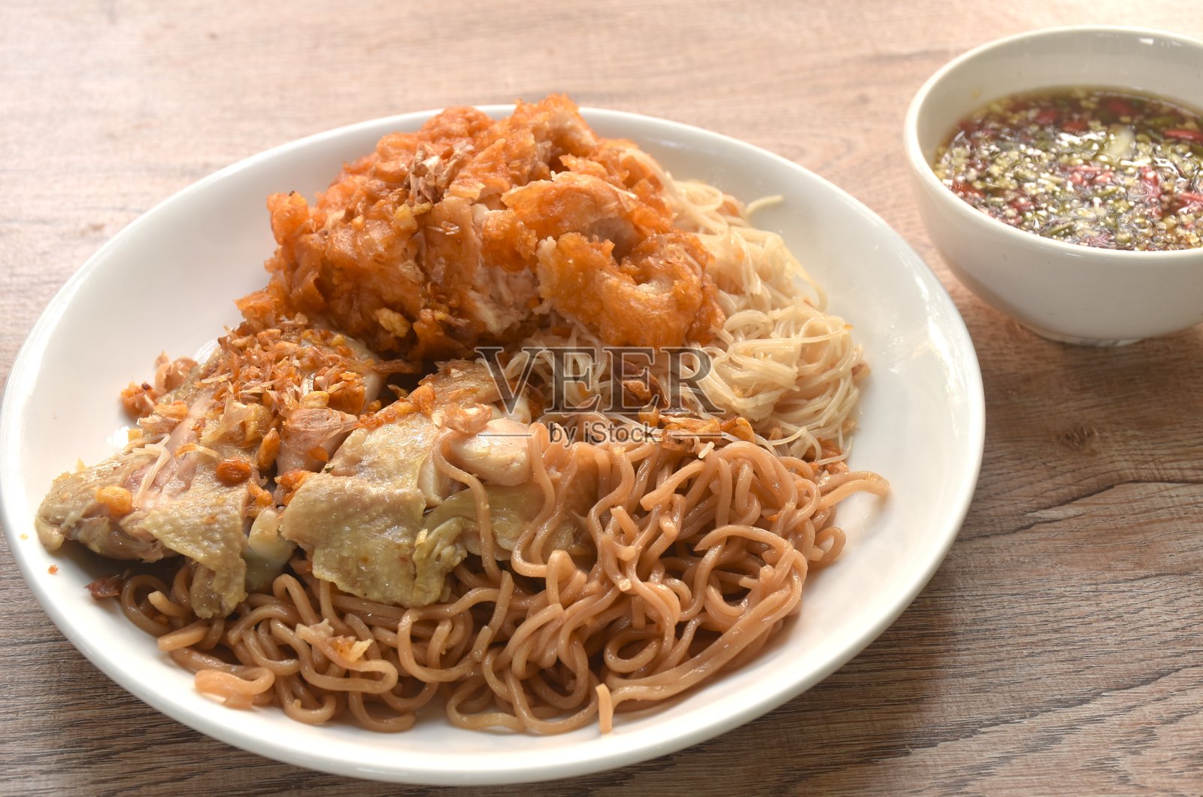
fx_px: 2101
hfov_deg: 32.0
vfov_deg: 21.5
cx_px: 602
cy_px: 398
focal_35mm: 63
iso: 100
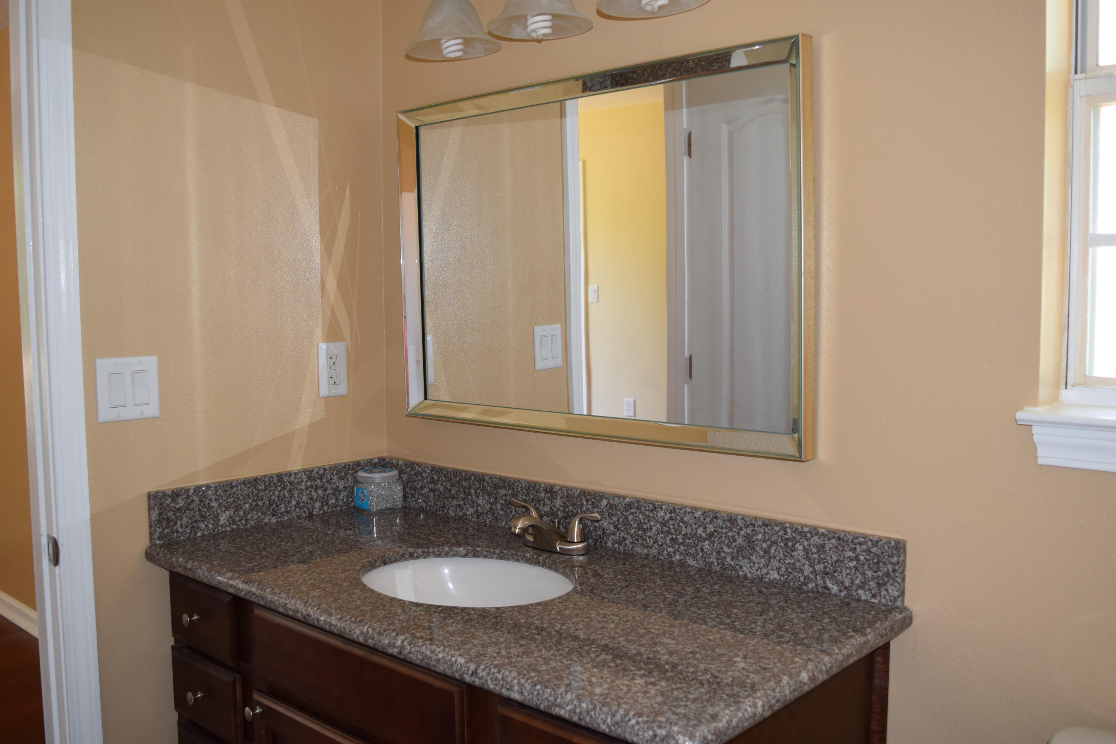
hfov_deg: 57.2
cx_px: 558
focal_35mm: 33
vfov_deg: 40.0
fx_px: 1023
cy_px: 372
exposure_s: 1/100
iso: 800
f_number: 5
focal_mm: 22
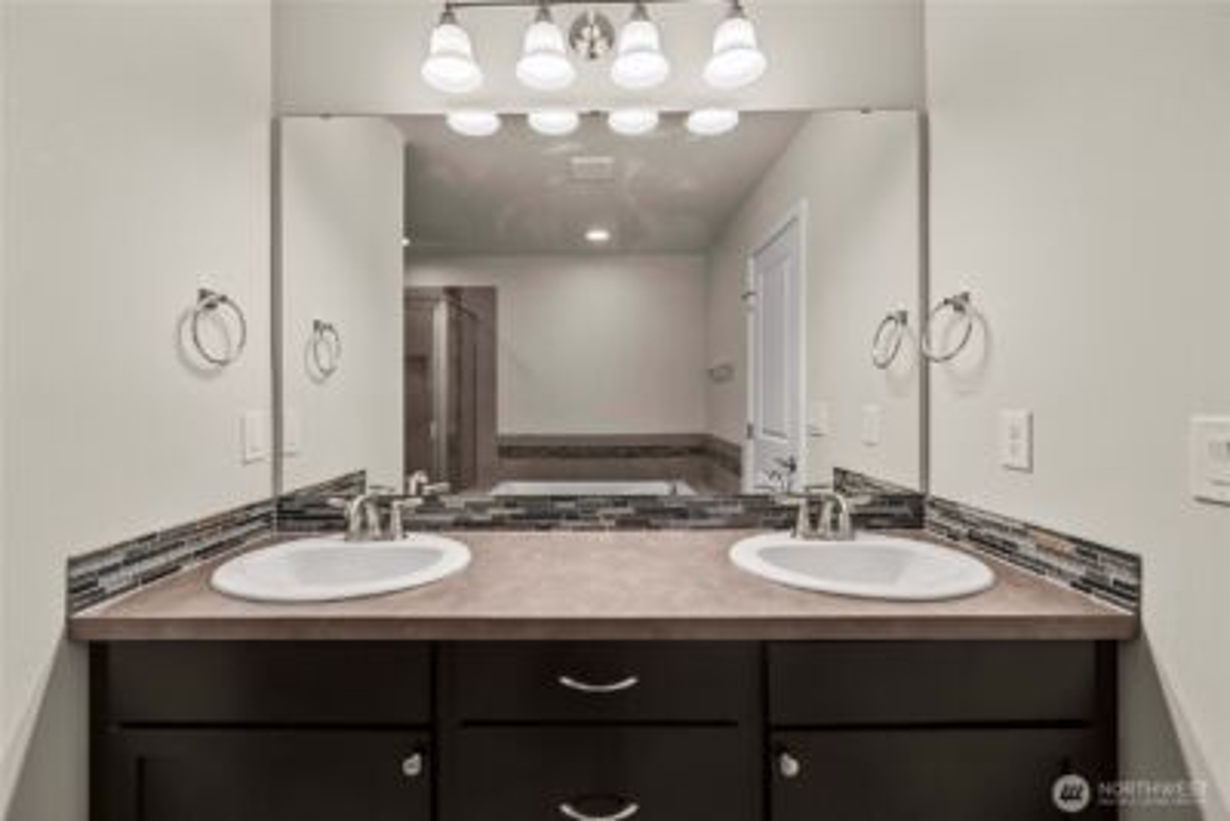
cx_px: 615
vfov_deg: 81.3
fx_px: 478
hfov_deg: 104.2
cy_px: 410
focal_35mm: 14
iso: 1000
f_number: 7.1
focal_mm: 14
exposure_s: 1/15
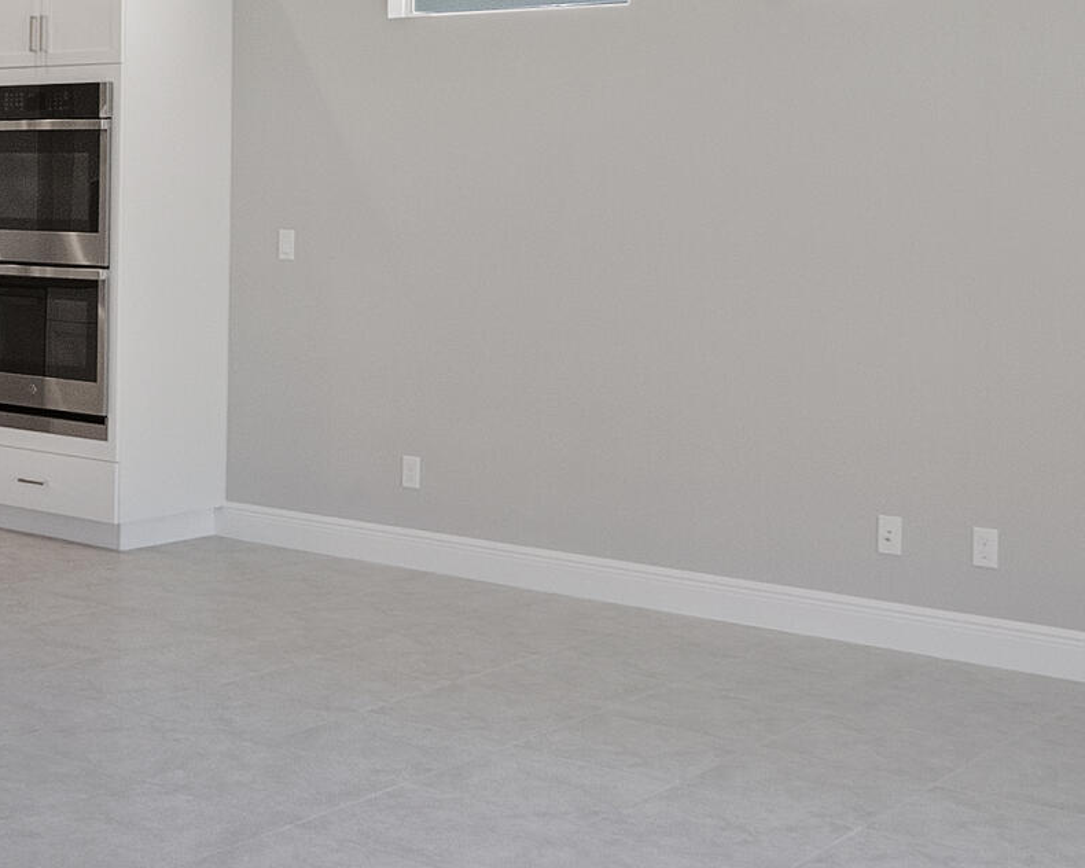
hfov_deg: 30.9
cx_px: 25
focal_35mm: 57
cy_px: 187
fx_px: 1830
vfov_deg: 26.2
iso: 2000
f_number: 8
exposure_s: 1/60
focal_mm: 16
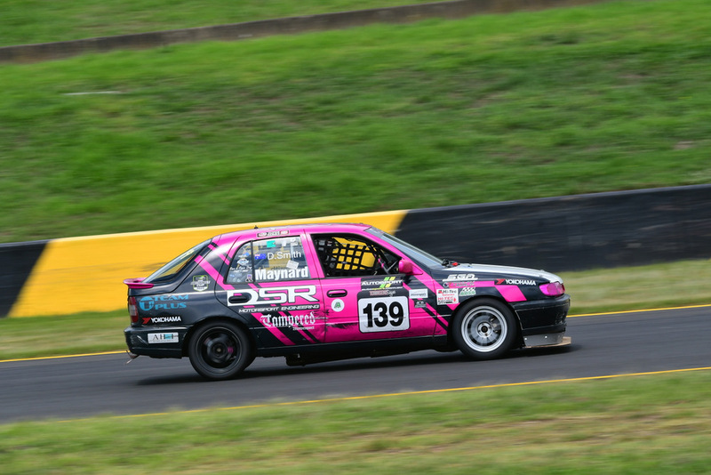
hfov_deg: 5.7
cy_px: 238
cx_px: 356
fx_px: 7112
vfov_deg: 3.8
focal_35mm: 360
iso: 320
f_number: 13
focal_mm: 240
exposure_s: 1/320
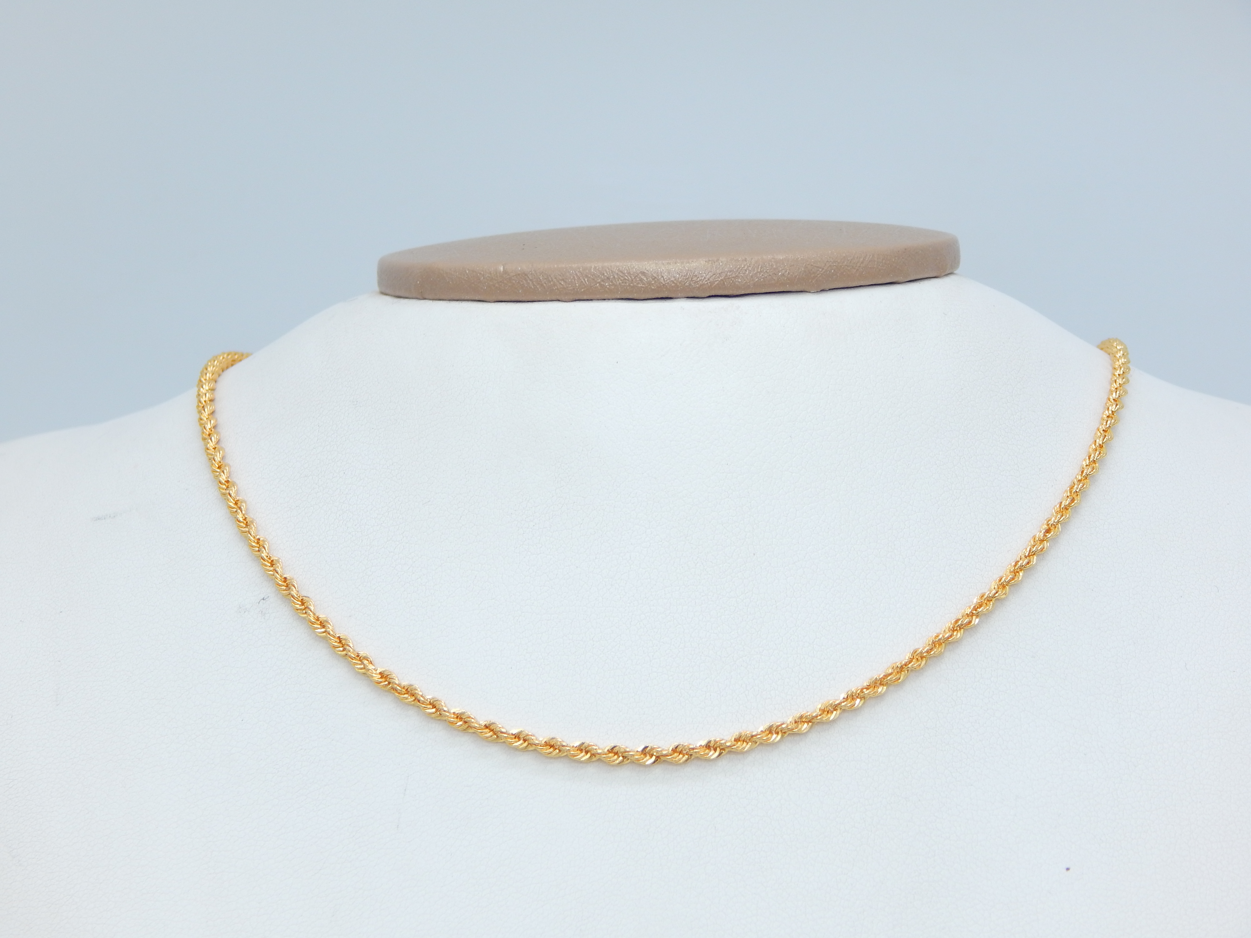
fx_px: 4734
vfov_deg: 11.3
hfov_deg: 15.1
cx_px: 626
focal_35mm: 131
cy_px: 469
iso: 125
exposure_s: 1/160
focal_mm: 23.4
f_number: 4.8
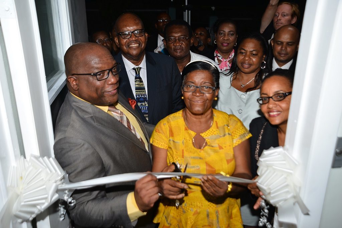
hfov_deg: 43.6
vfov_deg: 29.8
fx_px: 427
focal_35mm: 45
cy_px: 114
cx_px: 171
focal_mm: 45
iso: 200
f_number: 5
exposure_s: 1/60
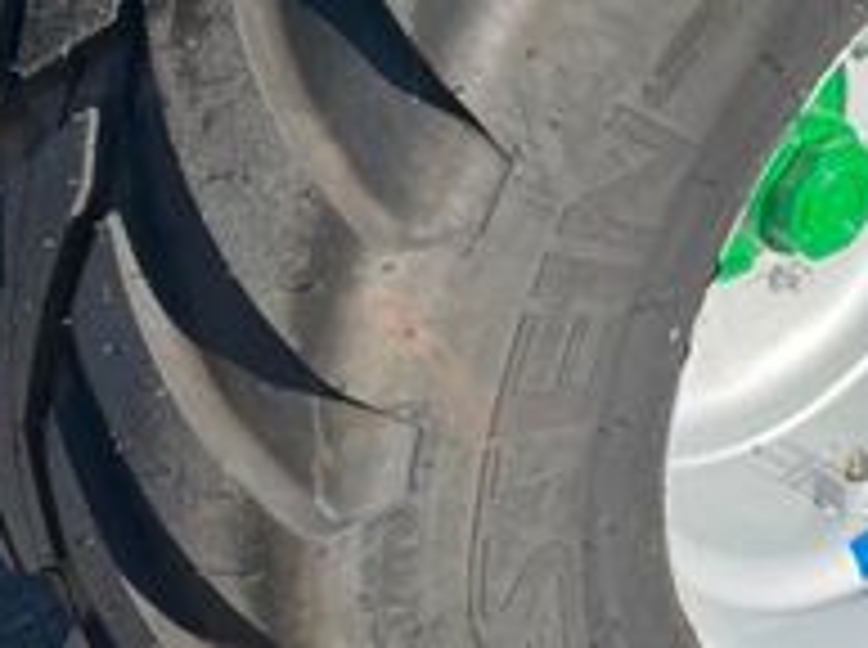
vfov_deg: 18.0
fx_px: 2027
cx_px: 580
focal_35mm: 81
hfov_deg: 24.1
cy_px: 148
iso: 32
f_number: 1.6
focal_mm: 4.2
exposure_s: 1/1553
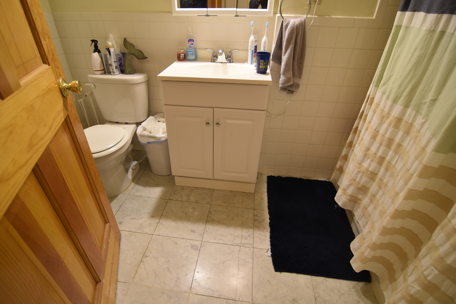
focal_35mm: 18
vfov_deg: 68.7
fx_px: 222
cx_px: 217
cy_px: 160
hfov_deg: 91.4
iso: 800
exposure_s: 1/60
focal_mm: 11
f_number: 2.8
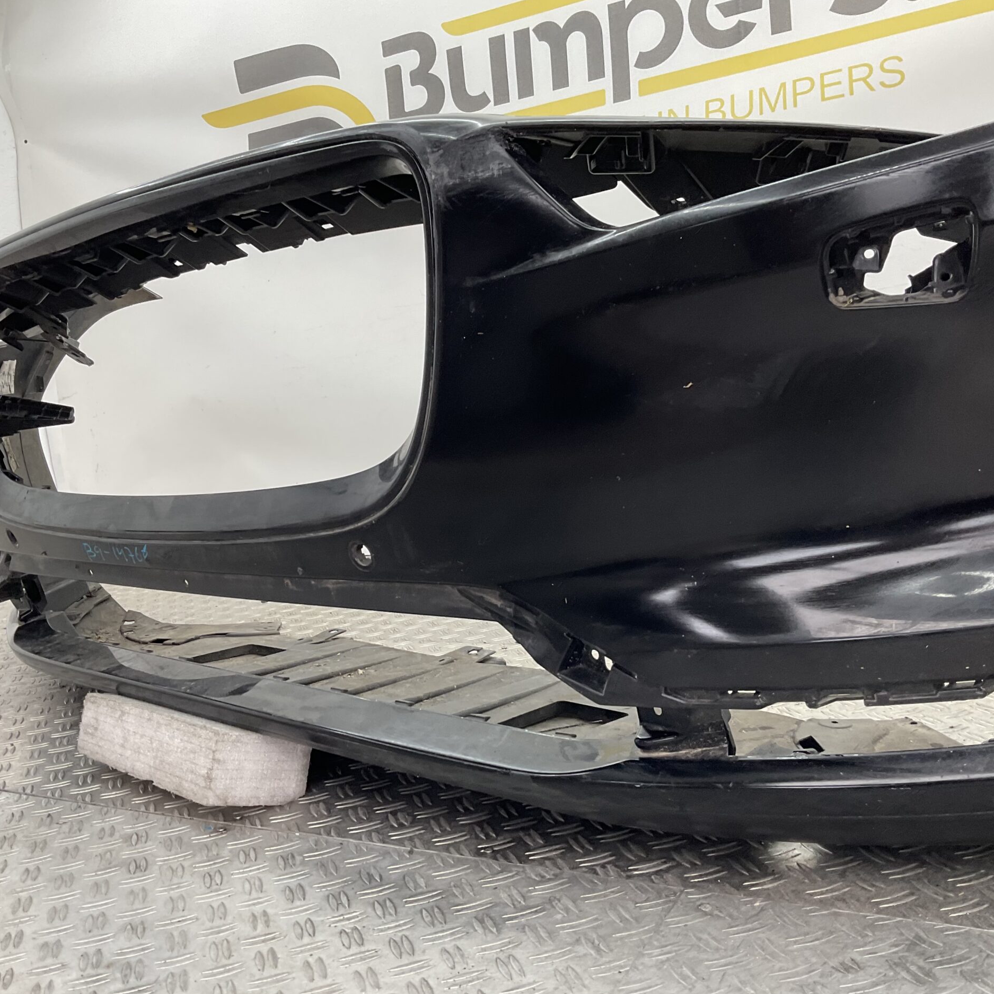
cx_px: 456
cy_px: 507
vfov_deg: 47.2
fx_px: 1137
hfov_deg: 47.2
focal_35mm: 35
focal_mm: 3
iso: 40
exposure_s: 1/120
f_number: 1.8
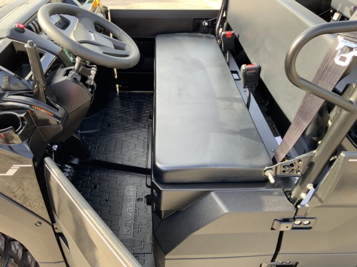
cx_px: 178
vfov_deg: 48.2
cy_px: 134
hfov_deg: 61.7
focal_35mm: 29
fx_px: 299
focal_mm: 3
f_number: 1.8
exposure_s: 1/122
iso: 32
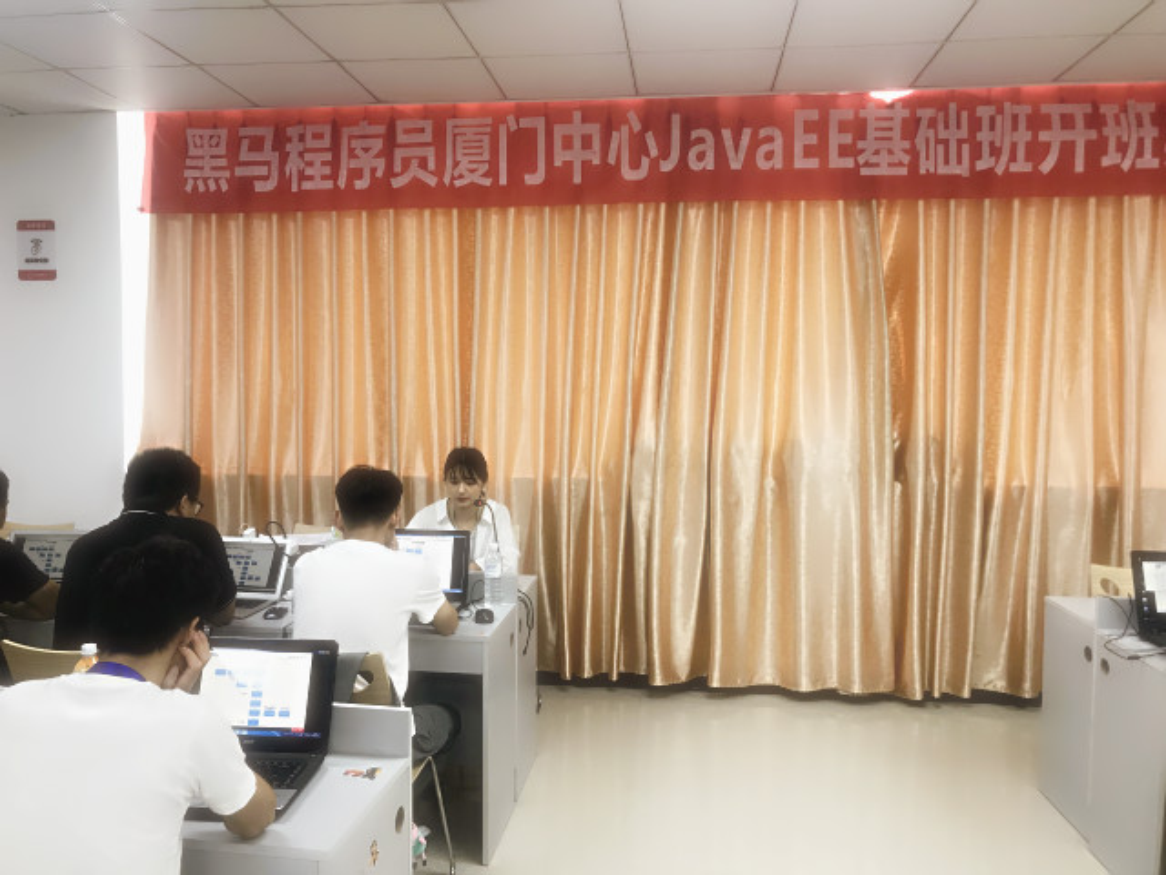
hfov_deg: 63.4
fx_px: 943
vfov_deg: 49.7
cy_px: 438
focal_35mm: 28
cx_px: 583
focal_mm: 3.99
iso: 25
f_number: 1.8
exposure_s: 1/33
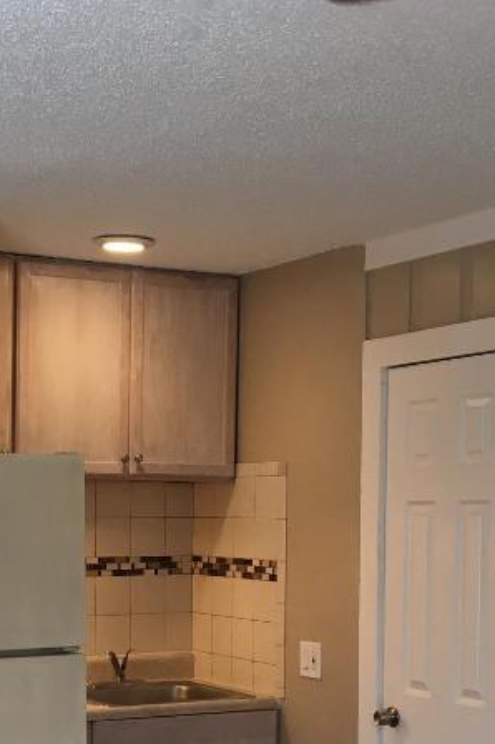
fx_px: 1425
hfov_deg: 19.6
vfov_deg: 28.6
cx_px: 123
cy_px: 598
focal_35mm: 69
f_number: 2.2
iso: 25
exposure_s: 1/30
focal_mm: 4.15
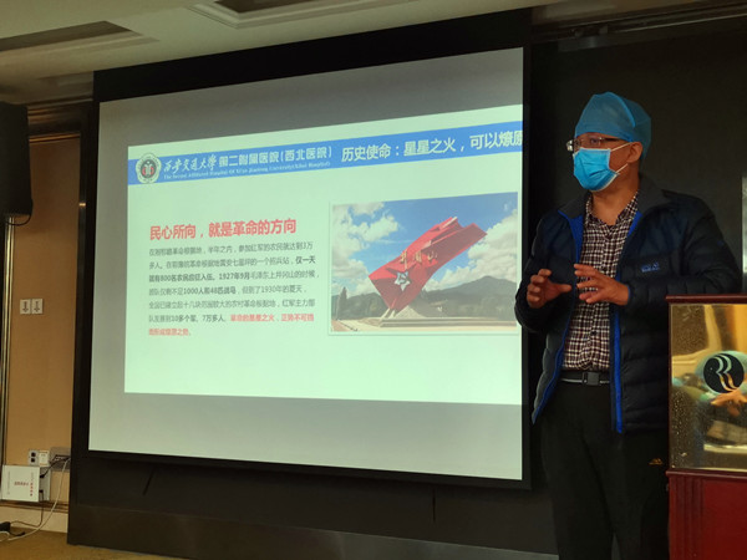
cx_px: 374
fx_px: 1165
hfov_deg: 35.5
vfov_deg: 27.0
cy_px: 280
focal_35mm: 54
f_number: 1.8
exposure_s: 1/45
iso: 200
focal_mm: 5.58
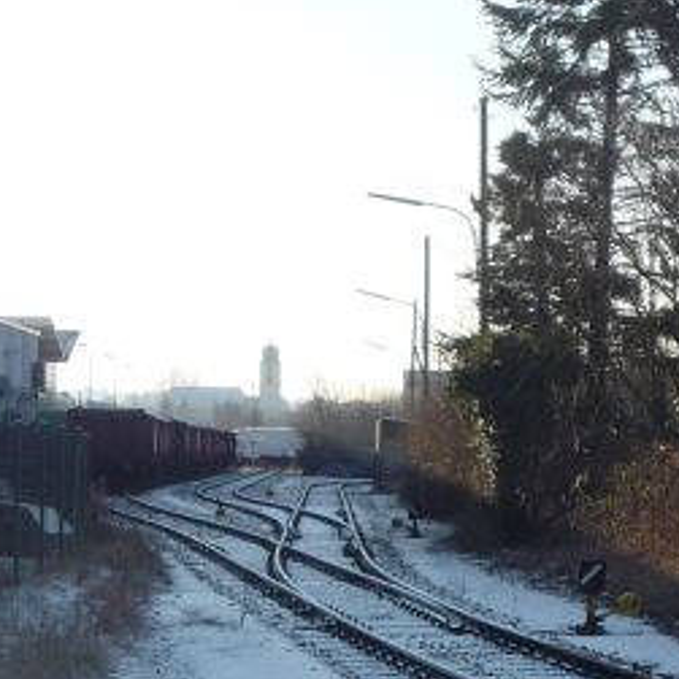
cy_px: 476
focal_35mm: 125
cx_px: 346
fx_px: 2774
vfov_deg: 13.9
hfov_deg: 14.0
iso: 100
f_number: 4.5
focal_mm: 7.5
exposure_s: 1/400
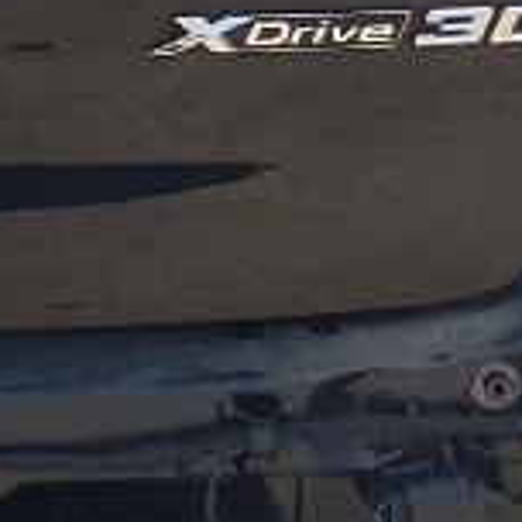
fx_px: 4129
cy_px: -347
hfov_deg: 6.9
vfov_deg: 7.1
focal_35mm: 242
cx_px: -697
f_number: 1.5
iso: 50
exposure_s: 1/1250
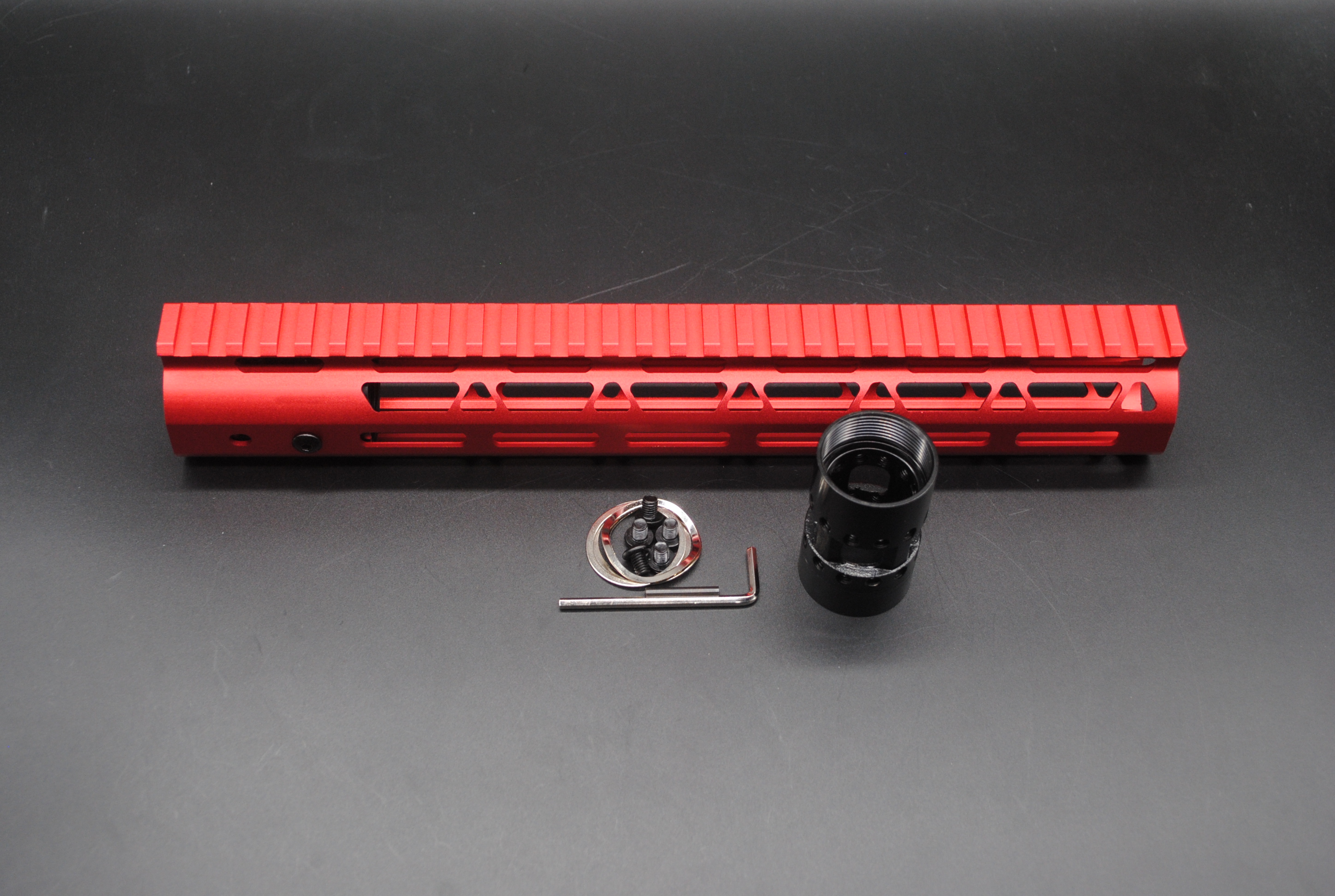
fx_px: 1895
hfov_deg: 38.8
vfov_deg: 26.6
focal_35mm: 51
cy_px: 448
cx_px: 668
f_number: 5.6
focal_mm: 34
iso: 400
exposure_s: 1/80
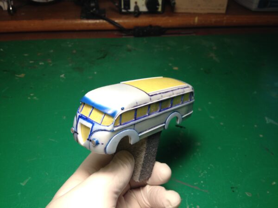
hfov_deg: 52.6
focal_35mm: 35
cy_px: 104
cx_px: 139
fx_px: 281
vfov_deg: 40.7
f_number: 2.4
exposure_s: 1/60
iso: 64
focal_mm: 4.28
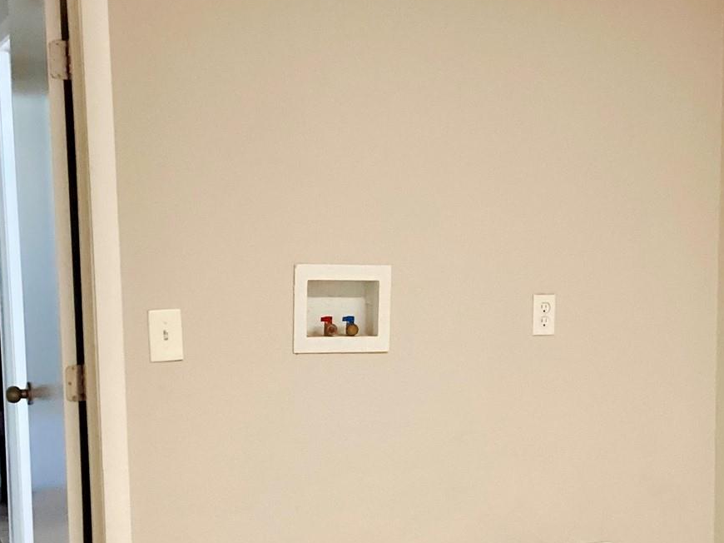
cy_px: 367
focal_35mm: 57
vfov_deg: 25.5
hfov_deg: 33.7
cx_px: 428
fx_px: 1192
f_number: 2.4
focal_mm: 3.3
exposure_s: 1/60
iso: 320
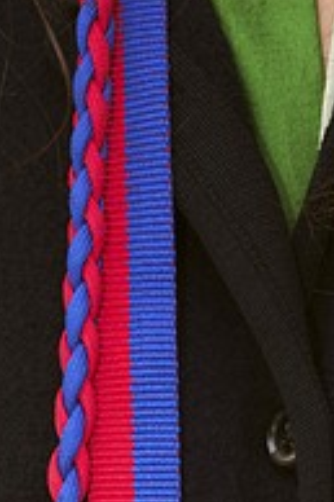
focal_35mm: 224
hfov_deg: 6.1
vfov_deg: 8.7
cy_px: 979
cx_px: 422
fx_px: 3123
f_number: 5.6
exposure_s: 1/200
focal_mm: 50
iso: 200
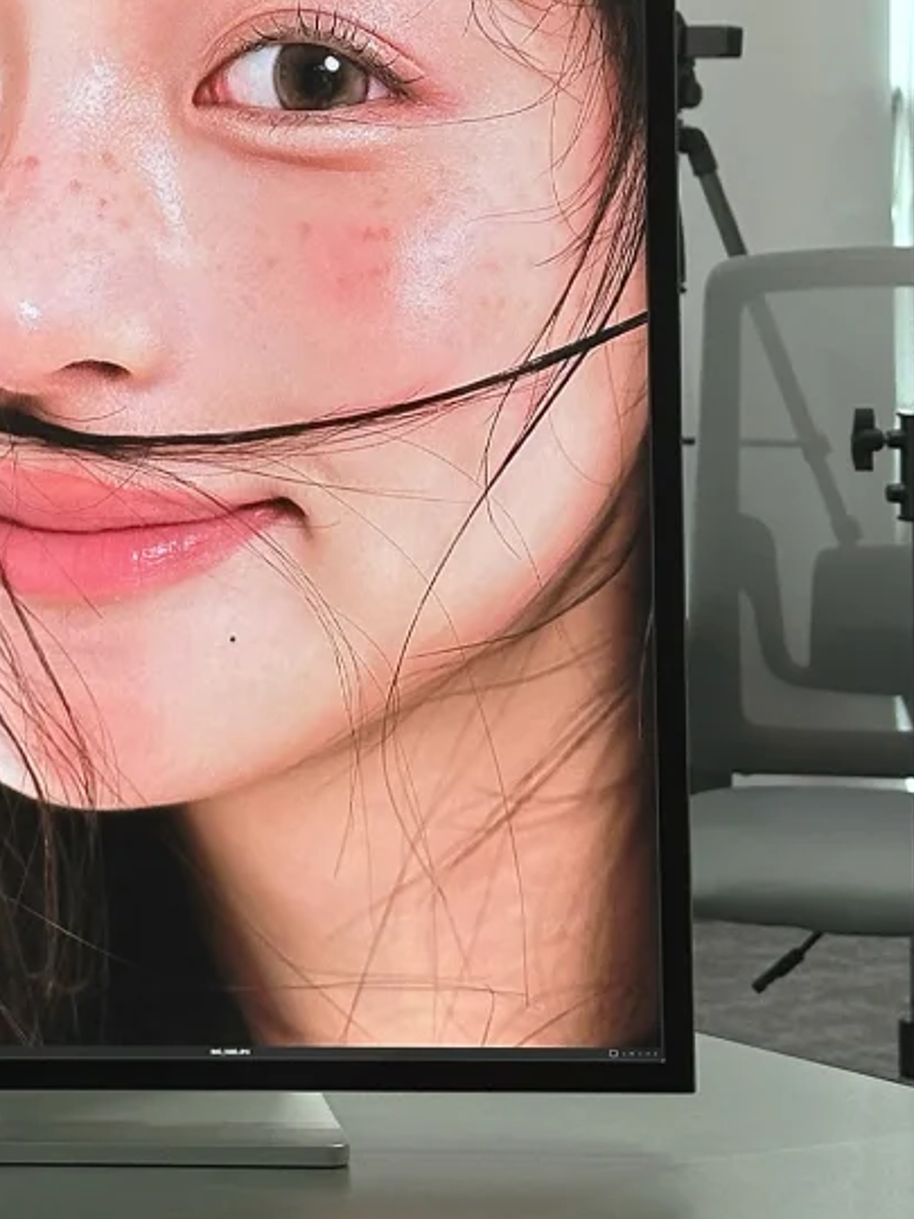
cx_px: -201
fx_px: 4506
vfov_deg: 15.2
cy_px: 144
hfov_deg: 11.3
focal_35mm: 128
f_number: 1.78
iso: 64
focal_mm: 6.86
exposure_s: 1/50
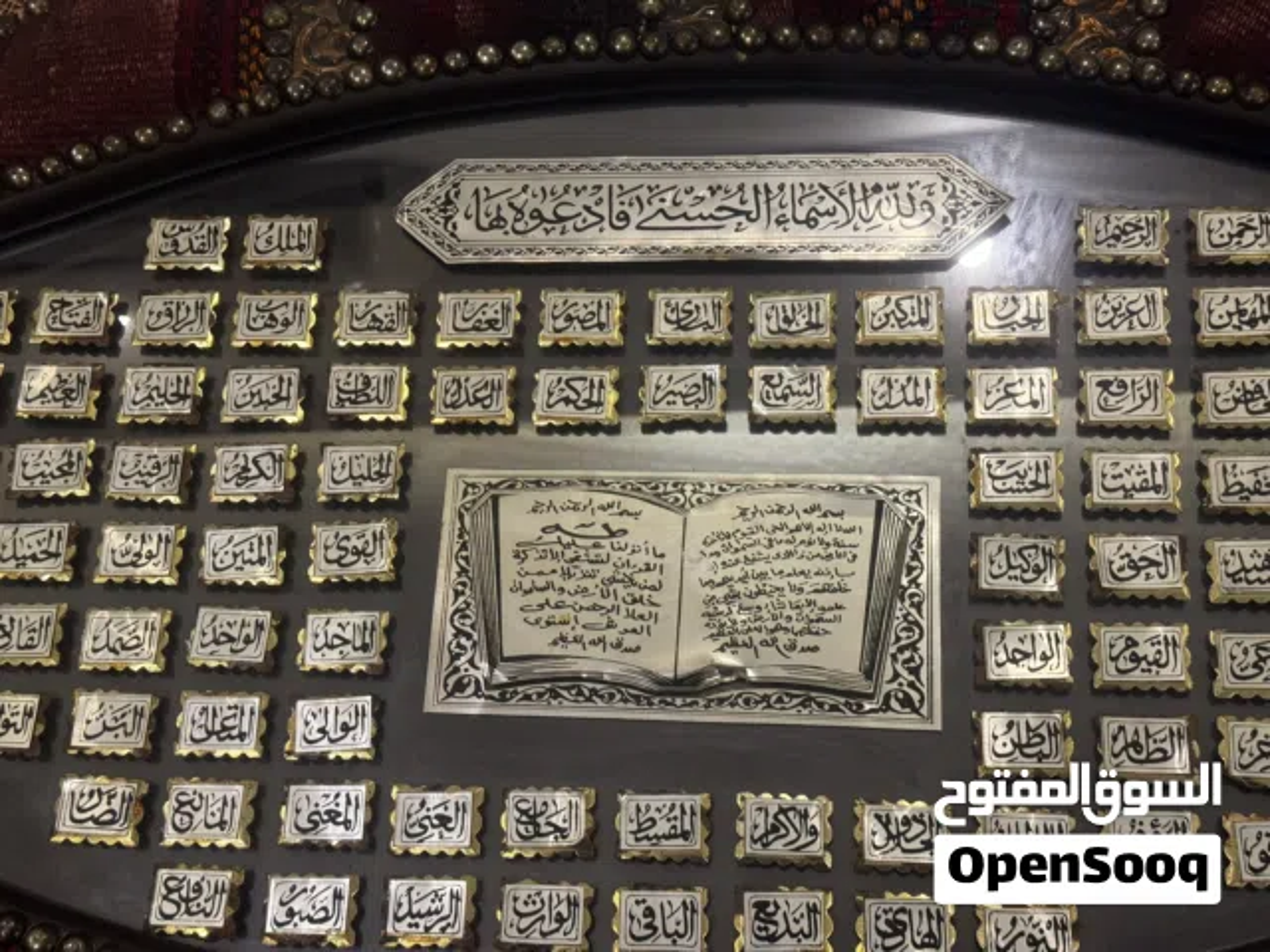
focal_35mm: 48
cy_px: 476
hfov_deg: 39.7
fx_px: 1761
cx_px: 635
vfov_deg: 30.3
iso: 250
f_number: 1.78
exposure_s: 1/50
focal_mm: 6.76
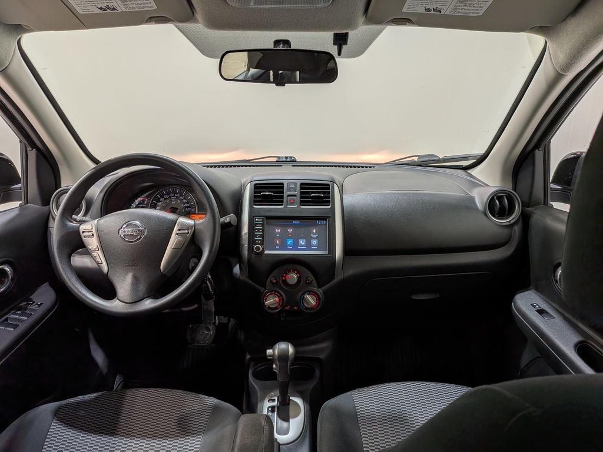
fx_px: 418
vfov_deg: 56.8
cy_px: 226
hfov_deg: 71.6
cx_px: 302
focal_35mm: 24
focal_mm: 4.53
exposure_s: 1/259
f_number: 1.7
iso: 25
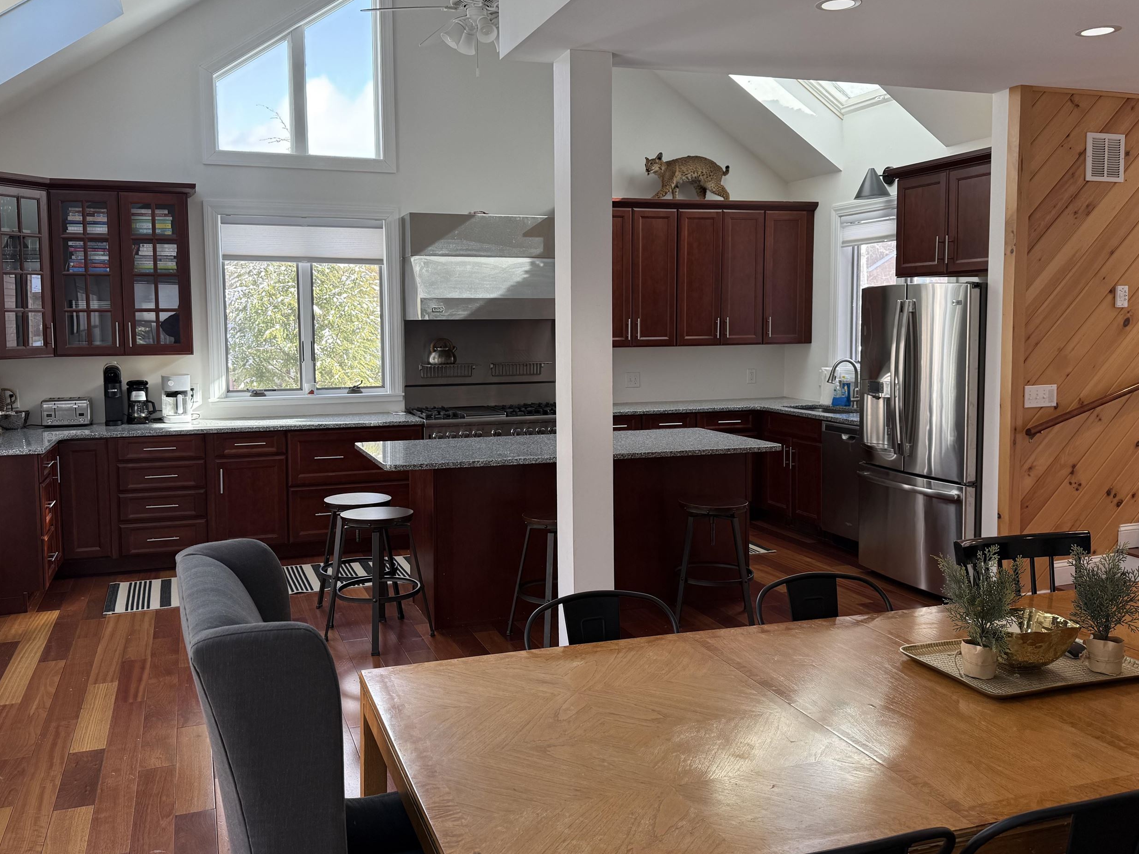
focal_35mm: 30
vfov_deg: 46.7
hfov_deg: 59.9
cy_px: 383
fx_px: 987
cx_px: 532
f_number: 1.78
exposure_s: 1/141
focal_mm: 6.76
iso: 80
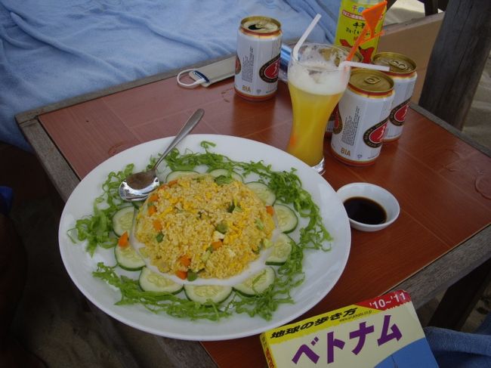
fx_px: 539
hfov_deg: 49.0
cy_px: 184
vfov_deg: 37.7
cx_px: 246
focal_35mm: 38
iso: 64
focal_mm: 7.9
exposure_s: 1/640
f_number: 2.8
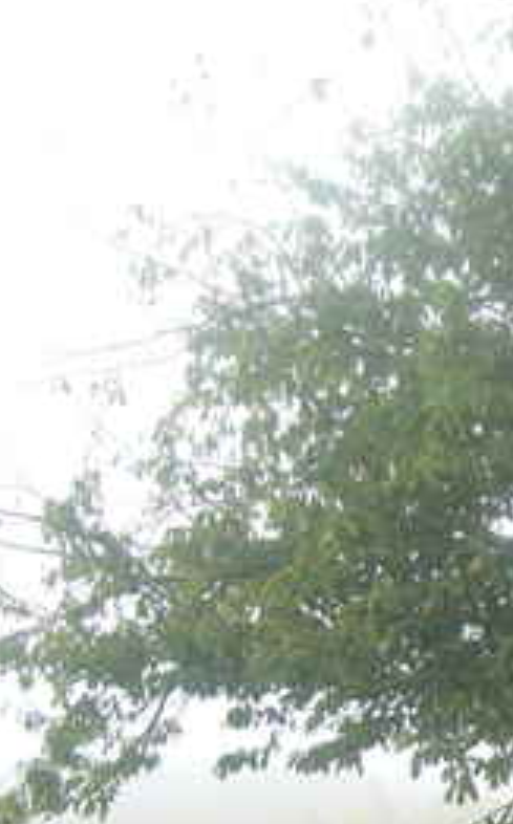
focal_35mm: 86
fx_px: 1930
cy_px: 643
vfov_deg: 23.8
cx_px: 718
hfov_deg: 14.3
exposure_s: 1/100
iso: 100
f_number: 2.8
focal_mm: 5.8
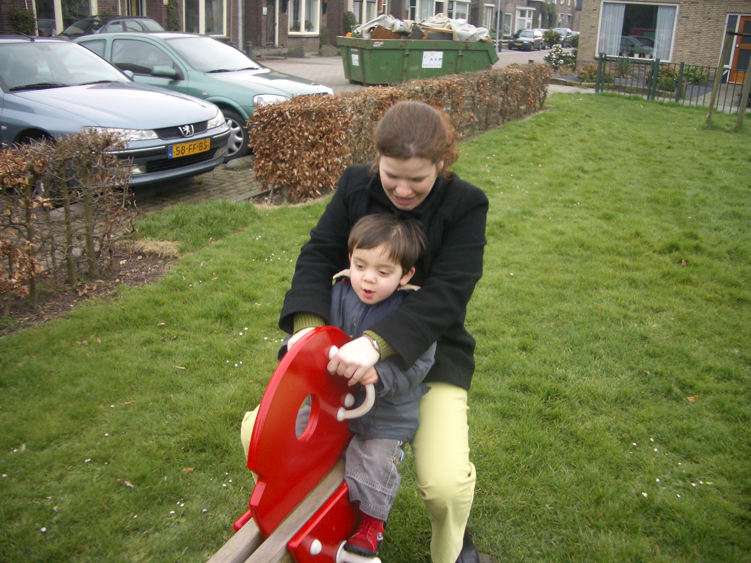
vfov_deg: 40.7
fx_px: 759
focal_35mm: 35
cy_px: 282
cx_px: 376
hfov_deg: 52.6
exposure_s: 1/200
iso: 50
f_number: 2.6
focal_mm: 5.8
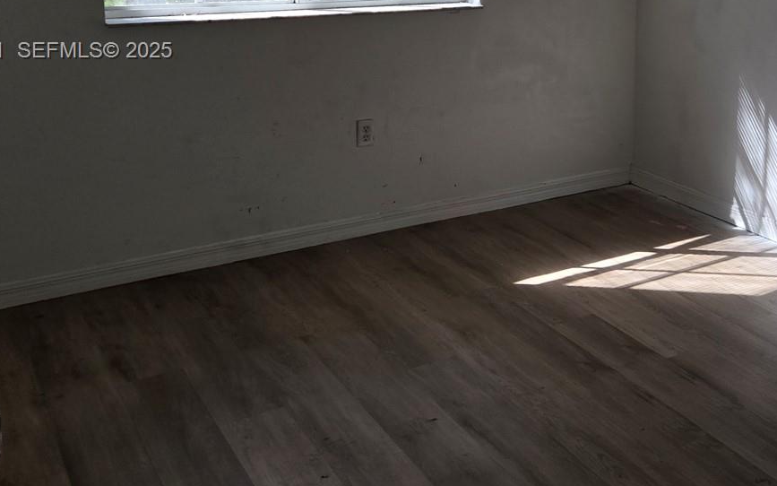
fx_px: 953
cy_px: 52
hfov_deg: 42.6
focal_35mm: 45
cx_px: 610
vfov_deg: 27.6
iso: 25
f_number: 1.8
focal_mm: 5.4
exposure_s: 1/149
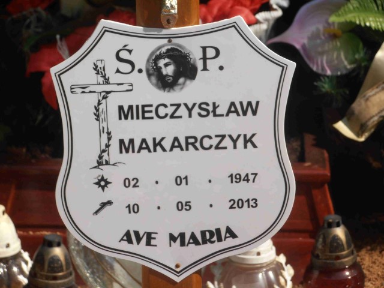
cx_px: 192
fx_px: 2196
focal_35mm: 198
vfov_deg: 7.5
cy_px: 144
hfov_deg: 10.0
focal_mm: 35.05
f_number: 5.8
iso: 80
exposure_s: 1/500
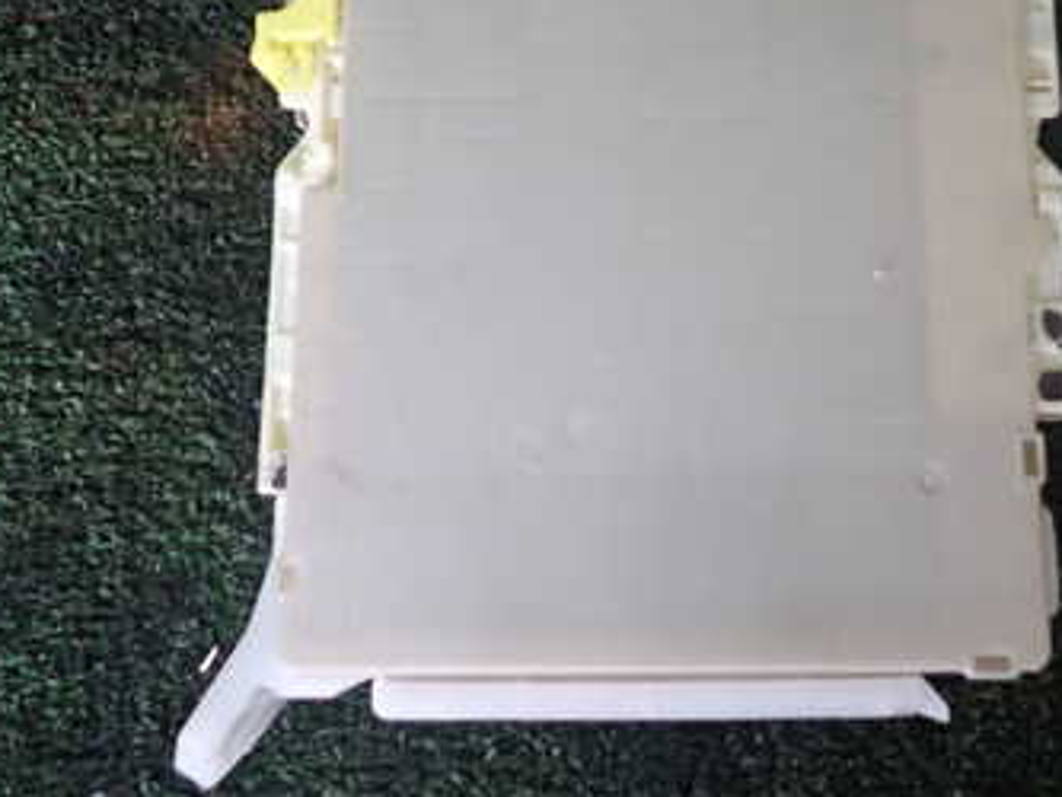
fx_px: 1381
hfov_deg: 41.8
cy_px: 198
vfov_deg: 31.6
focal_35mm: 45
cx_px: 657
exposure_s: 1/30
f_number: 2
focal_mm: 4.5
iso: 320
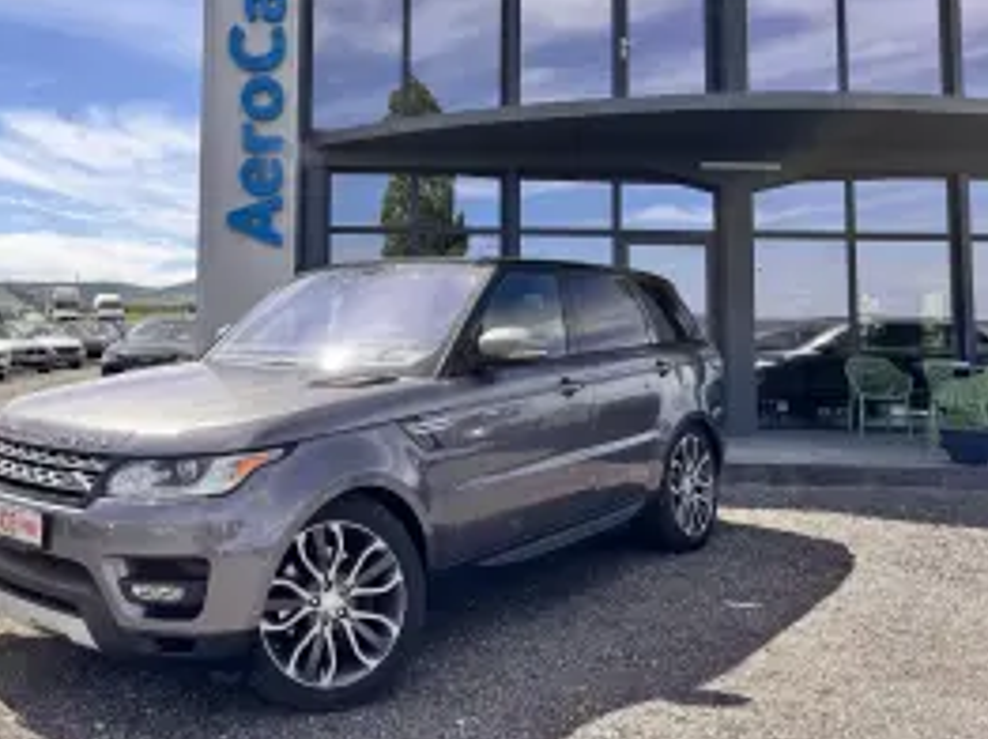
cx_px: 313
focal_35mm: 33
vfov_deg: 42.4
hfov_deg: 54.1
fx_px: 941
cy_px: 260
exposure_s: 1/1339
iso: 80
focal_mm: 6.76
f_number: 1.78
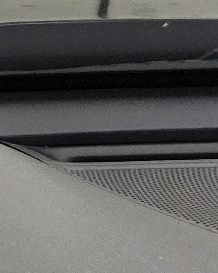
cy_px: 202
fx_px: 1121
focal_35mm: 139
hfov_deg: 9.3
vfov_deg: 13.8
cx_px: -383
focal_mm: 3.08
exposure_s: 1/120
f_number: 2
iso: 500
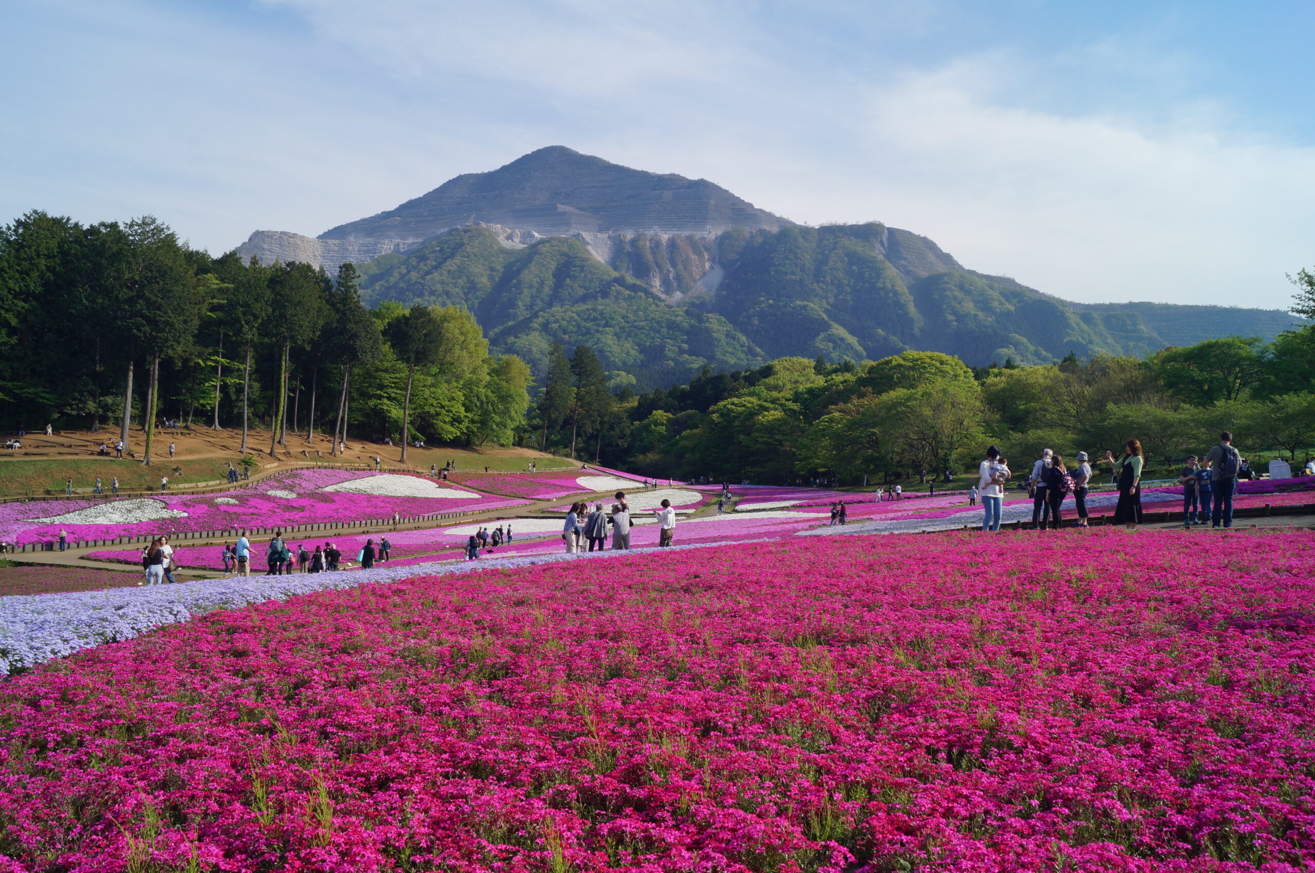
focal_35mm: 27
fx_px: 985
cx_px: 658
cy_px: 436
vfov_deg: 47.8
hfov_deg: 67.5
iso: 100
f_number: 13
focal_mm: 18
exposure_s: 1/100
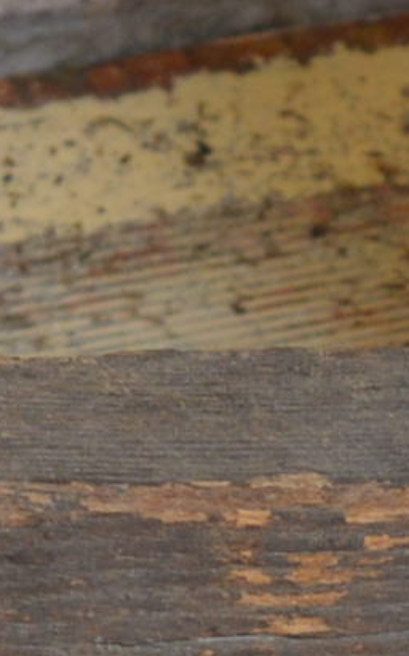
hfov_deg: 2.1
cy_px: 99
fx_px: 11007
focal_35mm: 617
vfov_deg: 3.4
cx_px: 645
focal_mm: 55
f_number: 6.3
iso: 400
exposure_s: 1/60
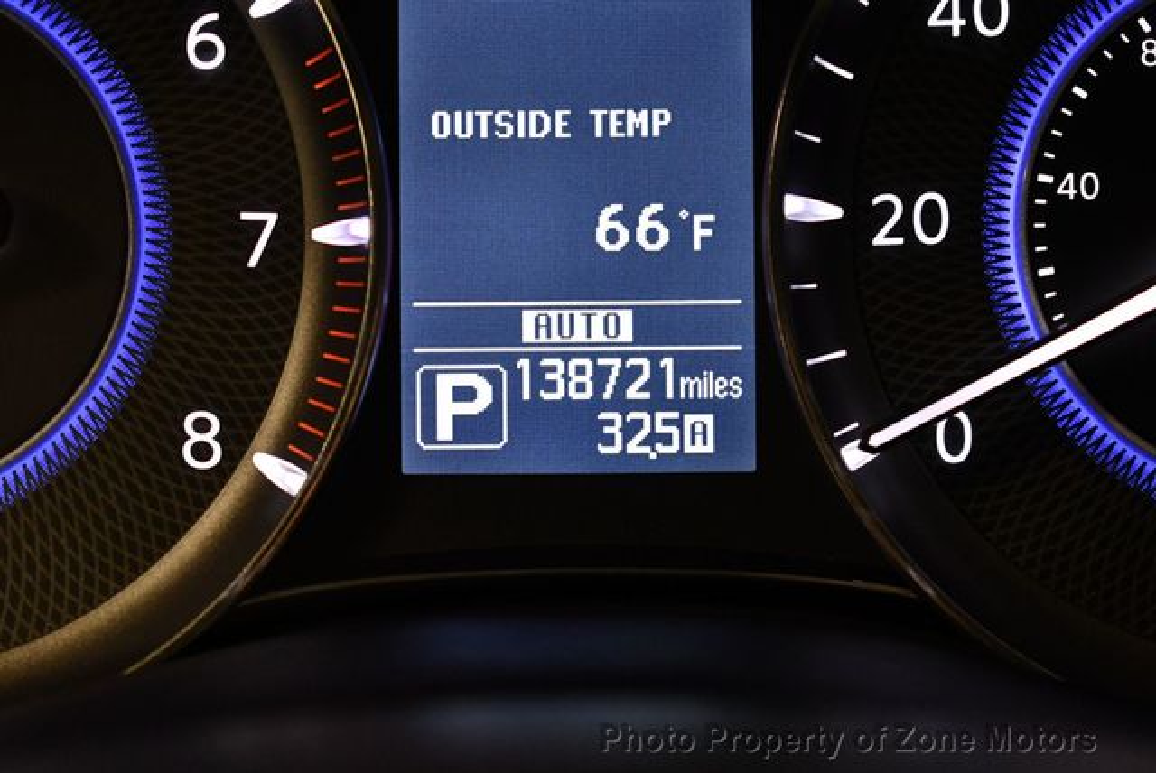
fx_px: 3535
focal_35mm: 110
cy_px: 386
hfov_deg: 18.6
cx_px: 578
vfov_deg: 12.5
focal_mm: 55
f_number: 5.6
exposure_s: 1/100
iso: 3200
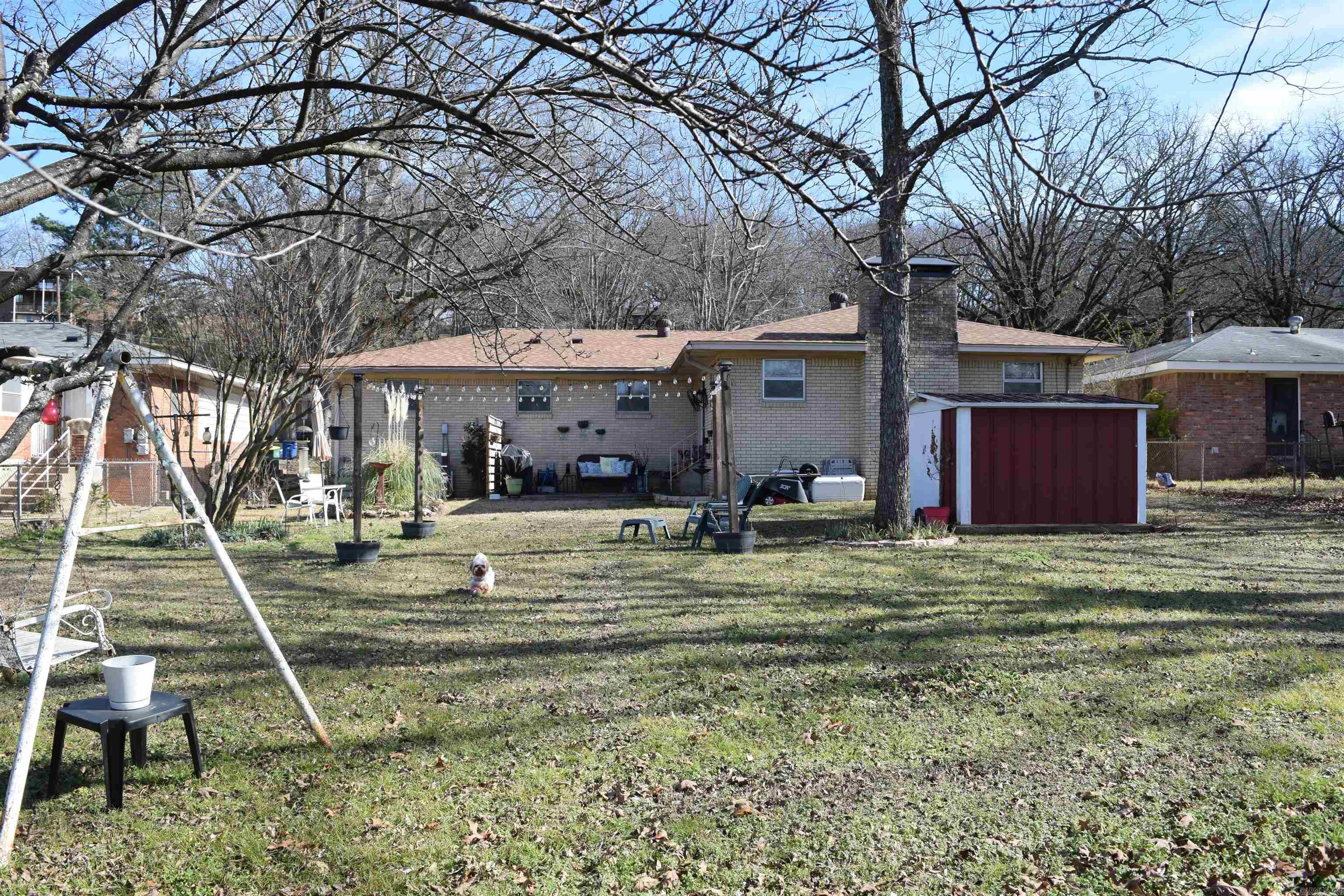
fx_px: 1008
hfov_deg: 67.4
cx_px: 672
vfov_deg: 47.9
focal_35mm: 27
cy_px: 448
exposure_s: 1/250
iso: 200
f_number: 8
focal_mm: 18
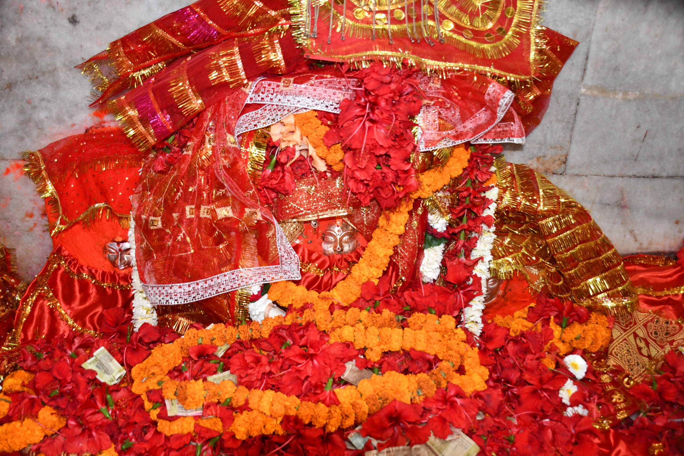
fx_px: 646
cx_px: 342
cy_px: 228
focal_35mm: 34
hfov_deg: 55.8
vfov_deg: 38.9
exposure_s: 1/60
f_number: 3.8
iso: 2200
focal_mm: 23
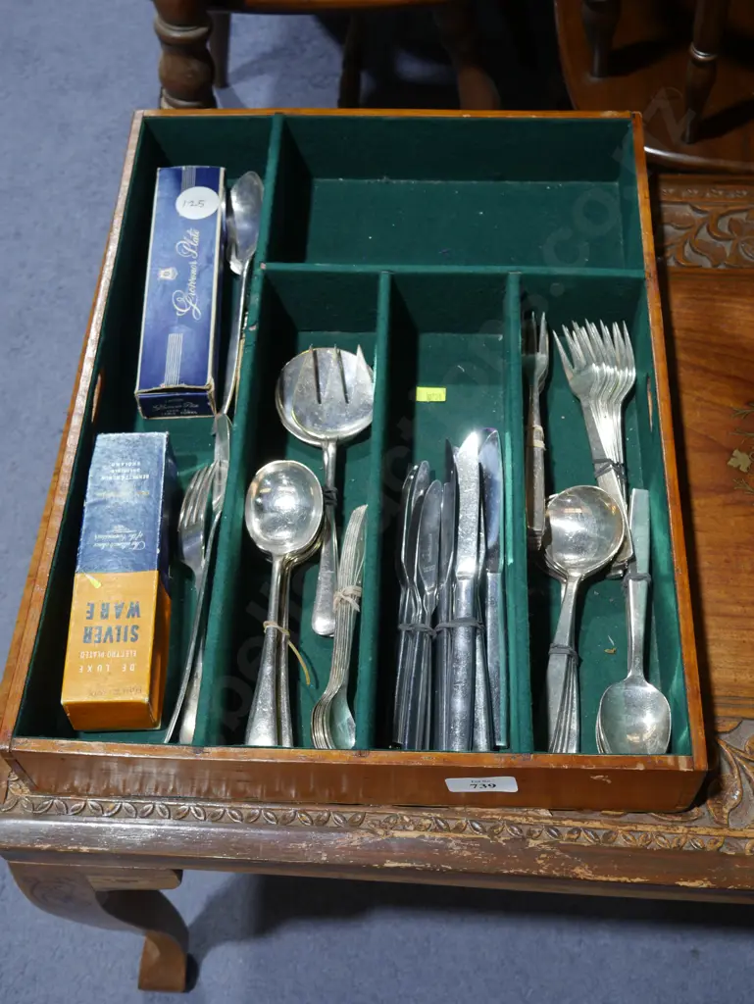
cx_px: 377
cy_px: 502
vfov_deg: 44.8
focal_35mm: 42
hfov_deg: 34.4
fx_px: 1219
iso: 400
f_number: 4.6
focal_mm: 21
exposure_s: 1/60
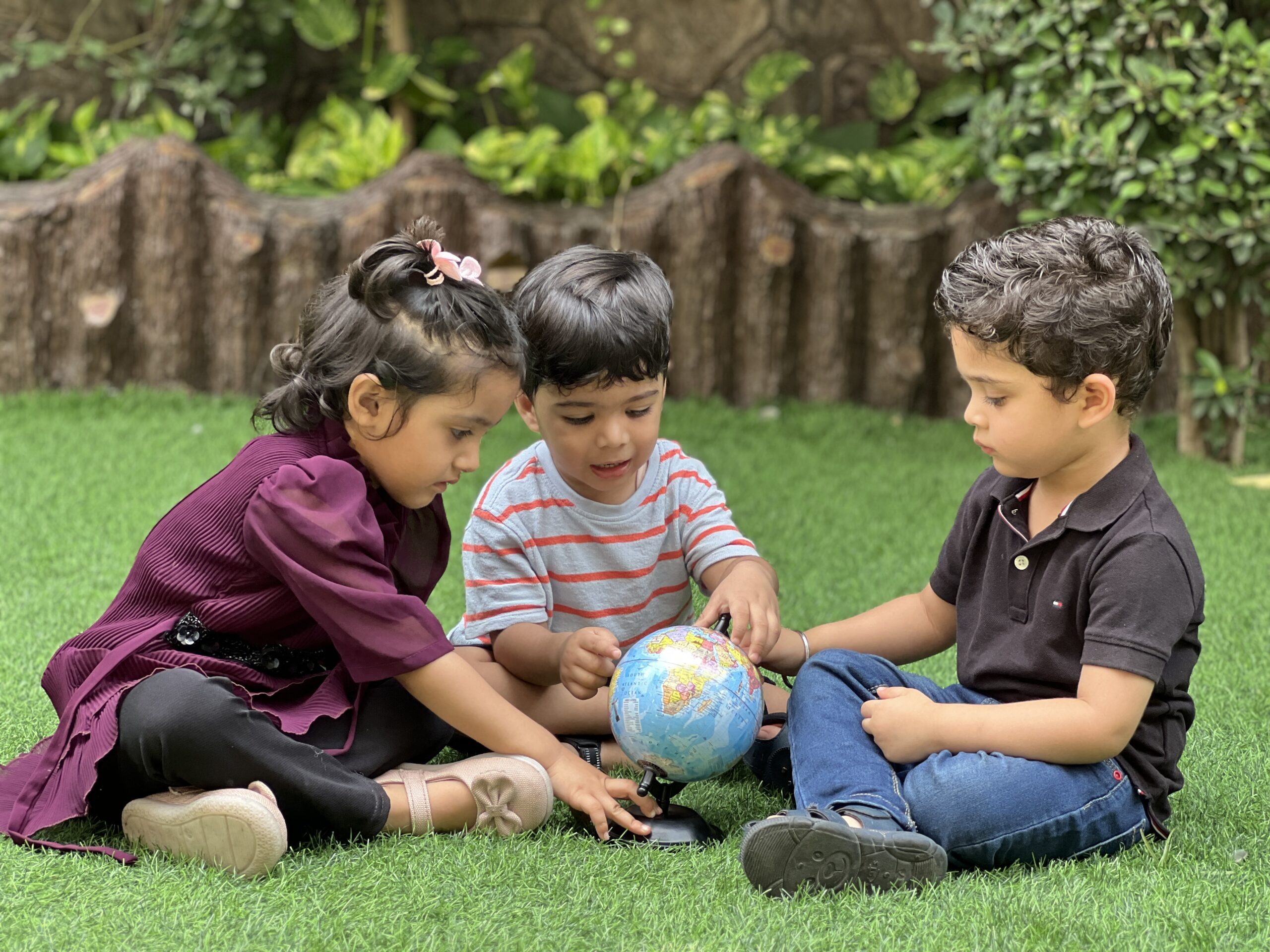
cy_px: 476
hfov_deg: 25.3
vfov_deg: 19.1
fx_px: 2825
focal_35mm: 77
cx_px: 635
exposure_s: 1/121
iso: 64
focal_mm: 9
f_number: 2.8
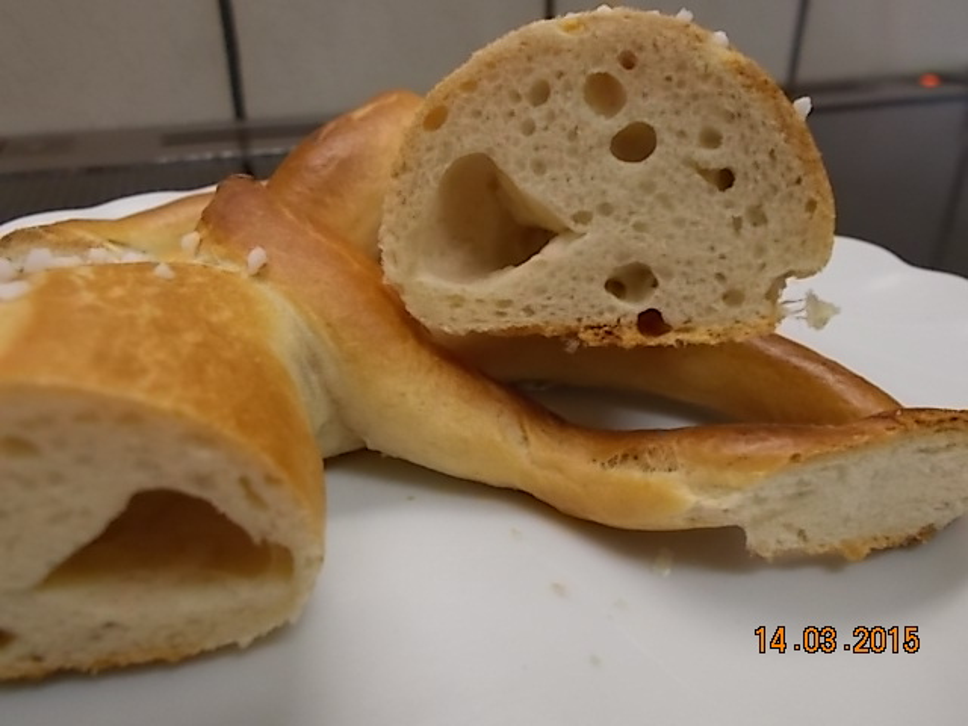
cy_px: 363
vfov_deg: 46.8
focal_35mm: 30
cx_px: 484
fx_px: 839
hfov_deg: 60.0
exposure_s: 1/13
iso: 200
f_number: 3.4
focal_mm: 5.3
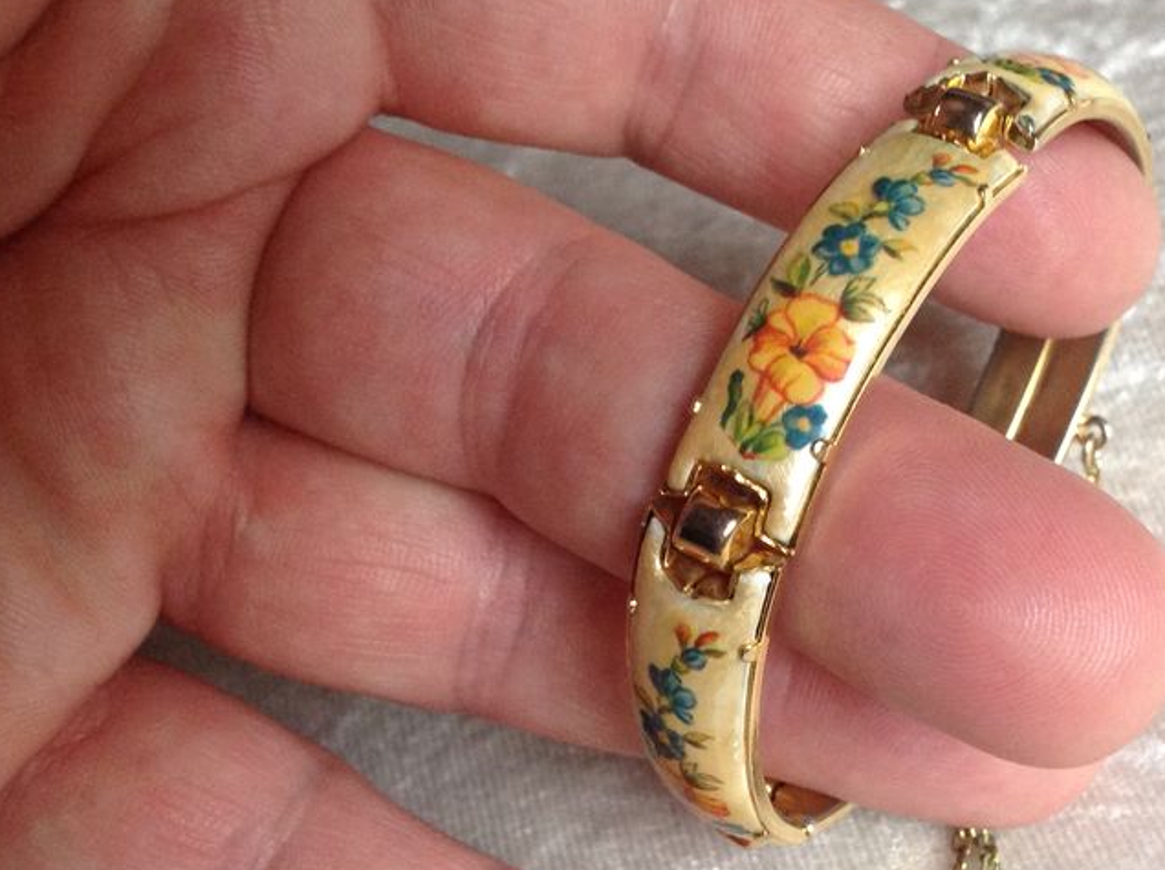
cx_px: 808
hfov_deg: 34.5
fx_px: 1848
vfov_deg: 26.5
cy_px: 461
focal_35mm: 55
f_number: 2.4
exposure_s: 1/15
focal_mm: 4.28
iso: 200
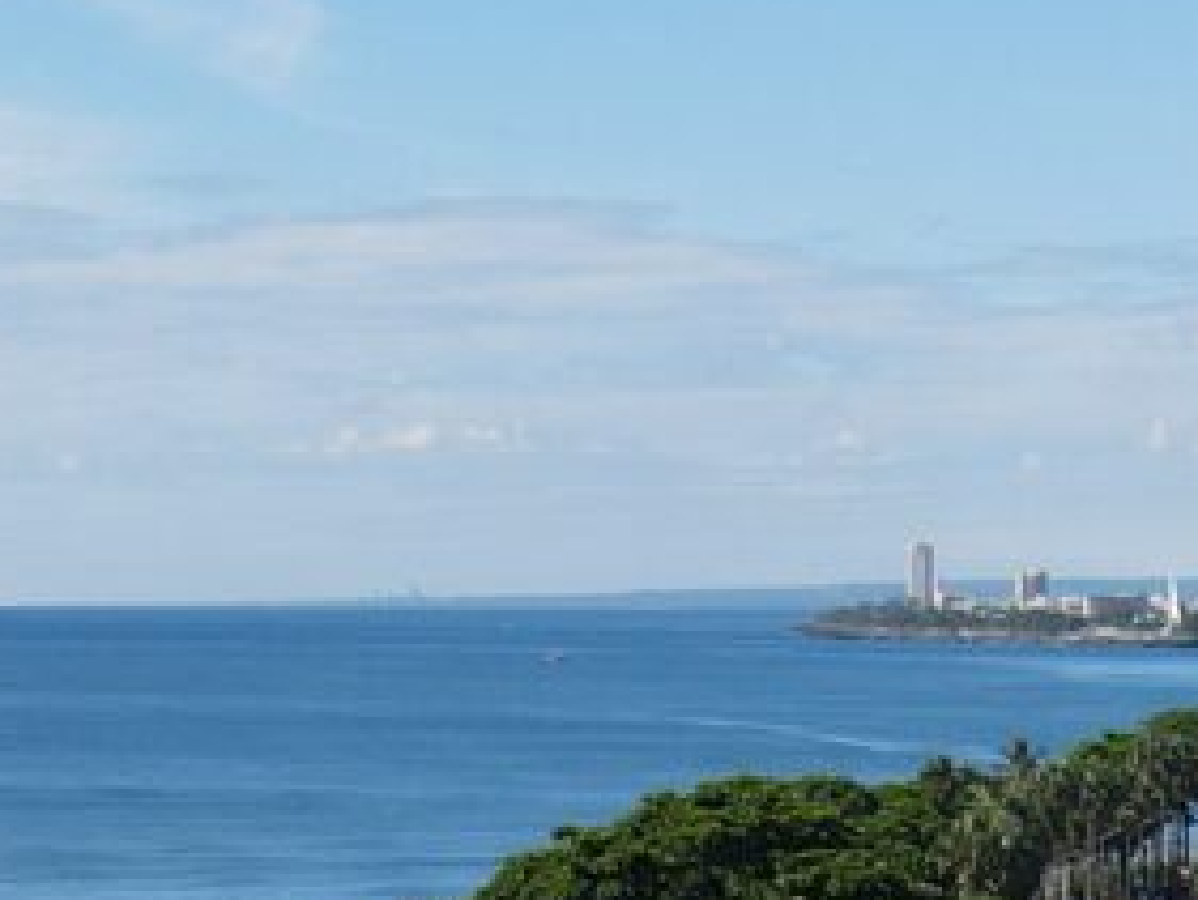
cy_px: 2329
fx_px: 4536
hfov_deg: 14.8
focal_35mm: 131
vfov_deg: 9.7
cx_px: 1177
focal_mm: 4.5
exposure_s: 1/640
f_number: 2.8
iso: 100
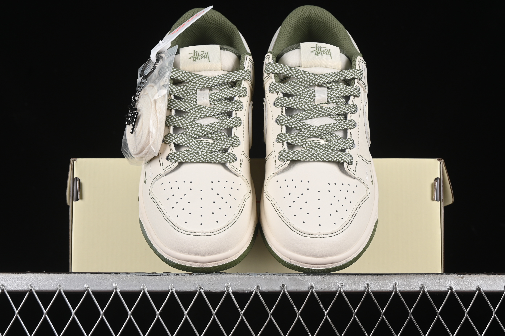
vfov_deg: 18.2
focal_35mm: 75
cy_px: 168
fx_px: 1052
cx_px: 252
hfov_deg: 27.0
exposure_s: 1/80
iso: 160
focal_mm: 50
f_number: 8
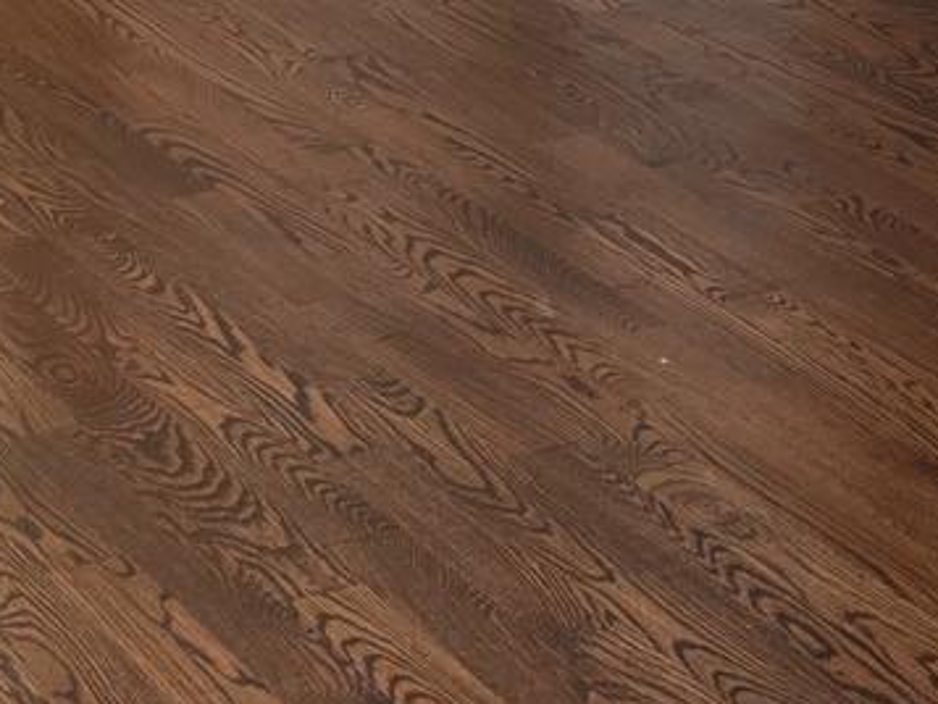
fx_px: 3578
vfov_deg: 10.6
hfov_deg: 14.9
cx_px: 494
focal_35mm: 132
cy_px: -546
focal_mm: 6.3
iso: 80
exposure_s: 1/120
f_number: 1.7
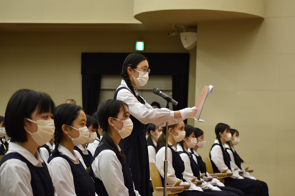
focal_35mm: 105
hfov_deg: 19.5
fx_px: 860
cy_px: 98
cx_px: 148
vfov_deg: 13.0
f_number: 4.5
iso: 1250
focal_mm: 70
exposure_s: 1/60
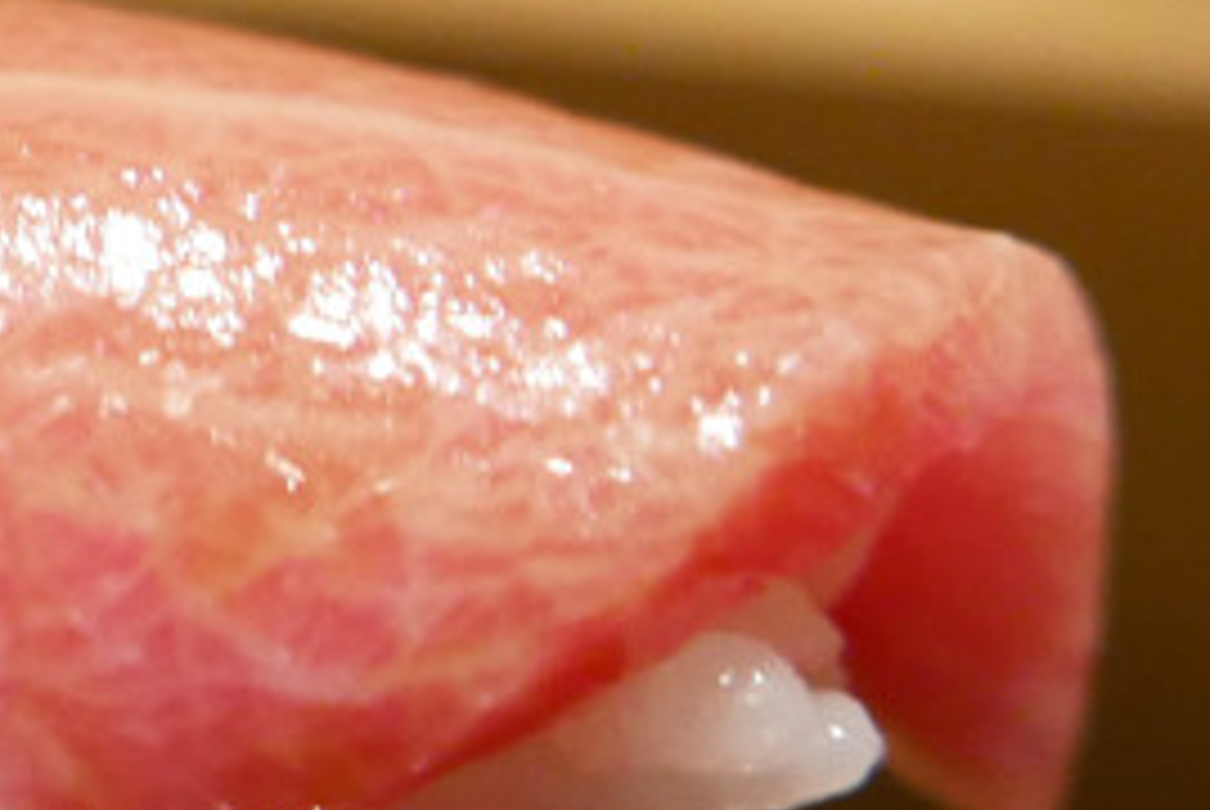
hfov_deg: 17.6
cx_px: -472
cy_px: 266
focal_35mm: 107
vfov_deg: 12.8
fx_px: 3600
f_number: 1.7
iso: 800
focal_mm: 10.9
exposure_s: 1/60
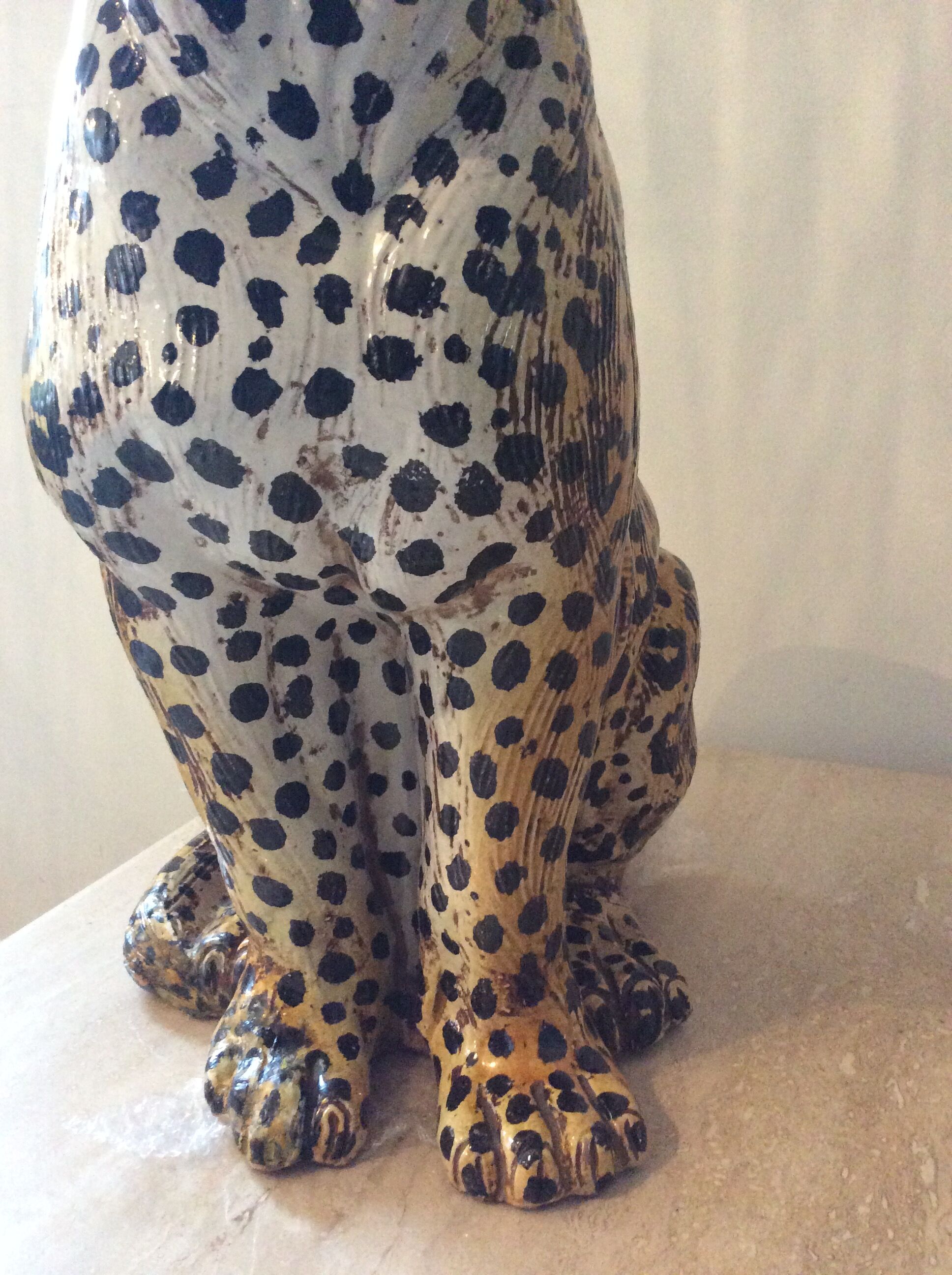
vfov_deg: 56.9
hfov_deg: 44.1
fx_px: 1177
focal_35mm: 32
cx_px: 476
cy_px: 638
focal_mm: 3.3
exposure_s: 1/20
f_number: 2.4
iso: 320
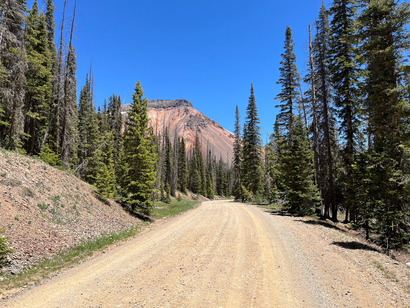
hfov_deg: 67.3
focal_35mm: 26
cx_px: 205
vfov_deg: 53.1
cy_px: 154
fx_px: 308
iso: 50
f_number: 1.6
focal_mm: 5.1
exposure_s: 1/2571
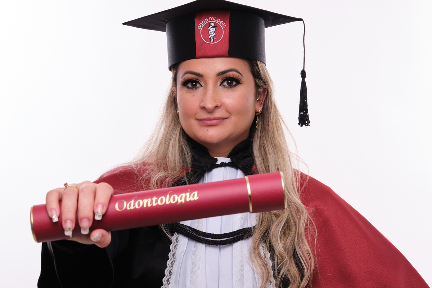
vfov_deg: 20.3
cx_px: 216
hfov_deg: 30.1
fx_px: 804
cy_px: 144
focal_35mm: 67
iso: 160
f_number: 10
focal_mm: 44.7
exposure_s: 1/125
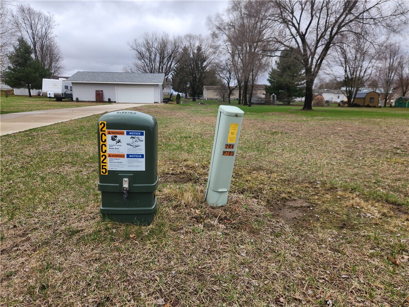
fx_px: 272
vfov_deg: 58.9
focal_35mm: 23
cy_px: 154
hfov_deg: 73.9
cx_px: 204
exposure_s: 1/937
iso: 20
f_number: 1.8
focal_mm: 5.4
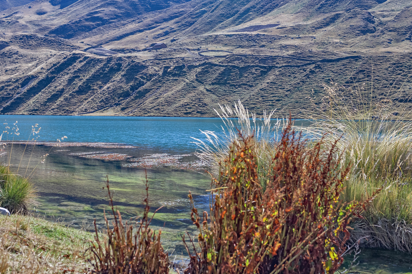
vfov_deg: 25.8
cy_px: 137
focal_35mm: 52
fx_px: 601
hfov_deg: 37.9
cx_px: 206
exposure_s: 1/200
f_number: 6.3
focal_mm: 35
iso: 450
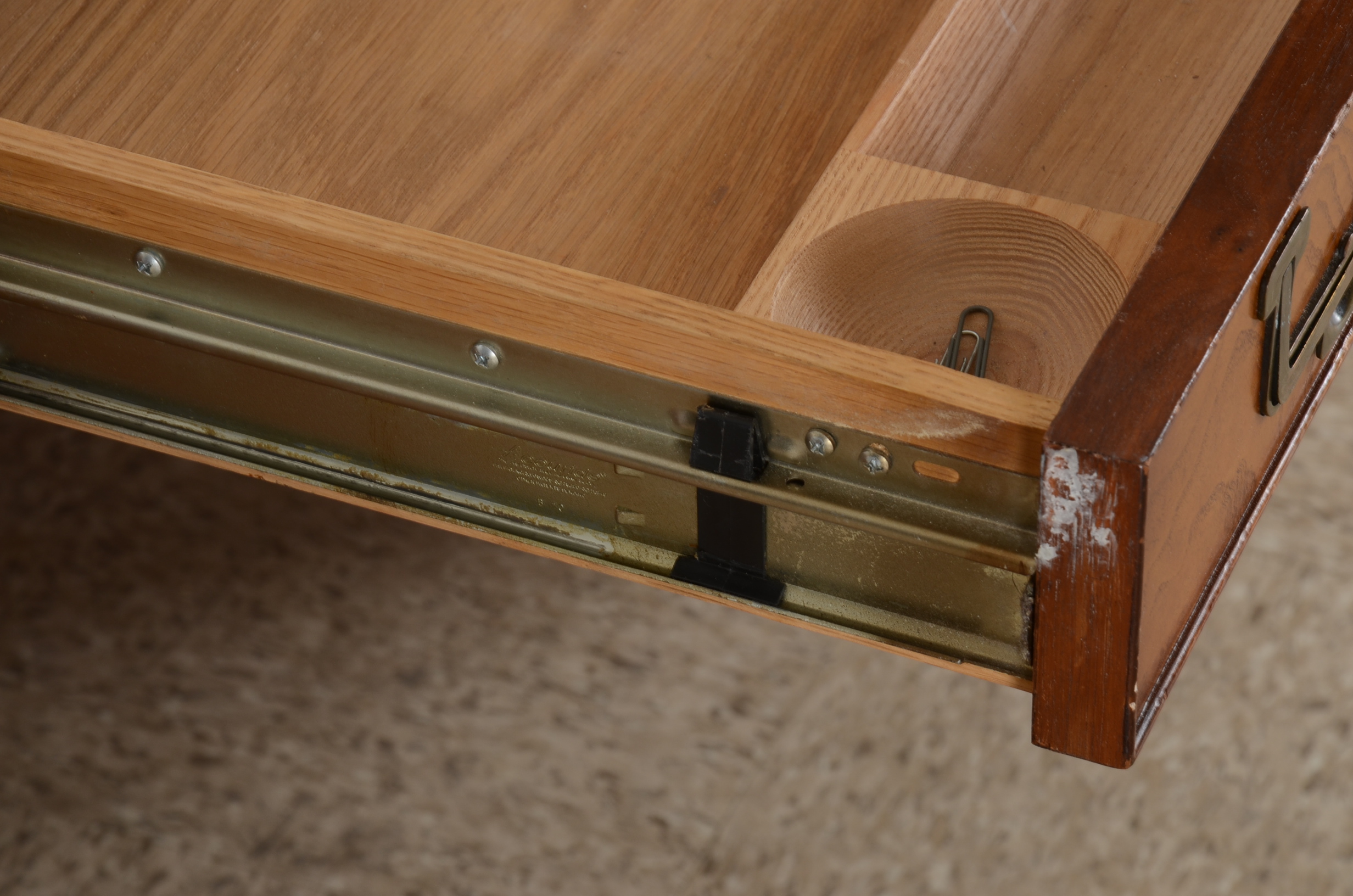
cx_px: 676
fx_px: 5907
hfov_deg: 13.1
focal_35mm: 158
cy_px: 448
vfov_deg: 8.7
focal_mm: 105
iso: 125
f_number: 14
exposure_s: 1/100
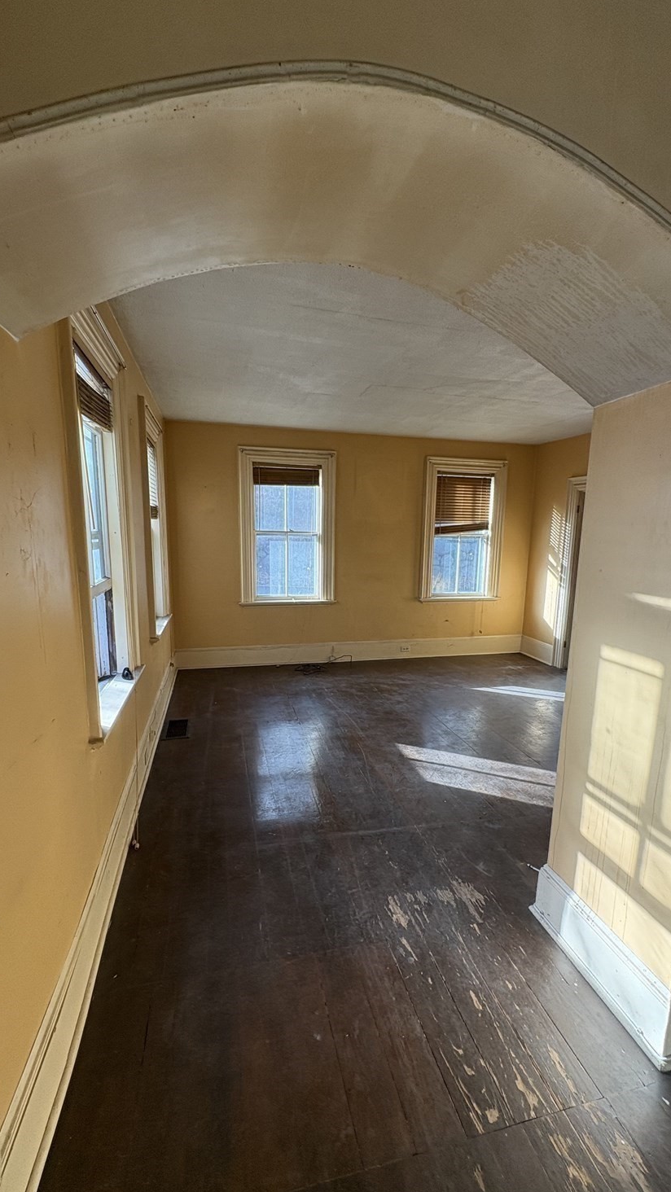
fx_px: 506
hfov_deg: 67.1
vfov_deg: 99.3
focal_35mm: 16
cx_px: 344
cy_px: 623
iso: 100
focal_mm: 2.22
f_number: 2.2
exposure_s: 1/124
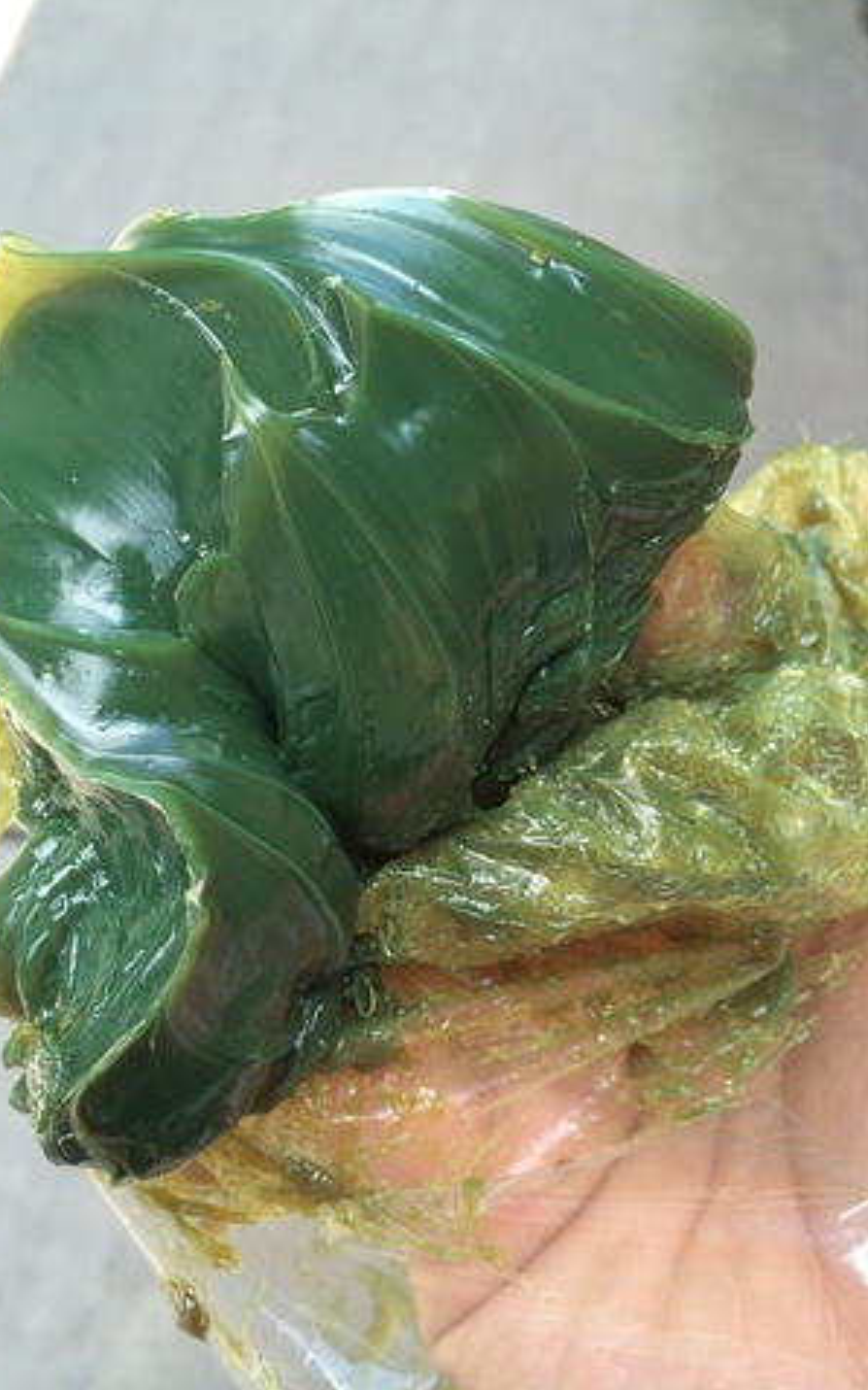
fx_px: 1212
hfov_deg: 39.3
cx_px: 347
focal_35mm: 32
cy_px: 694
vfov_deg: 59.7
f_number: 2.2
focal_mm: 4.12
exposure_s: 1/166
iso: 32
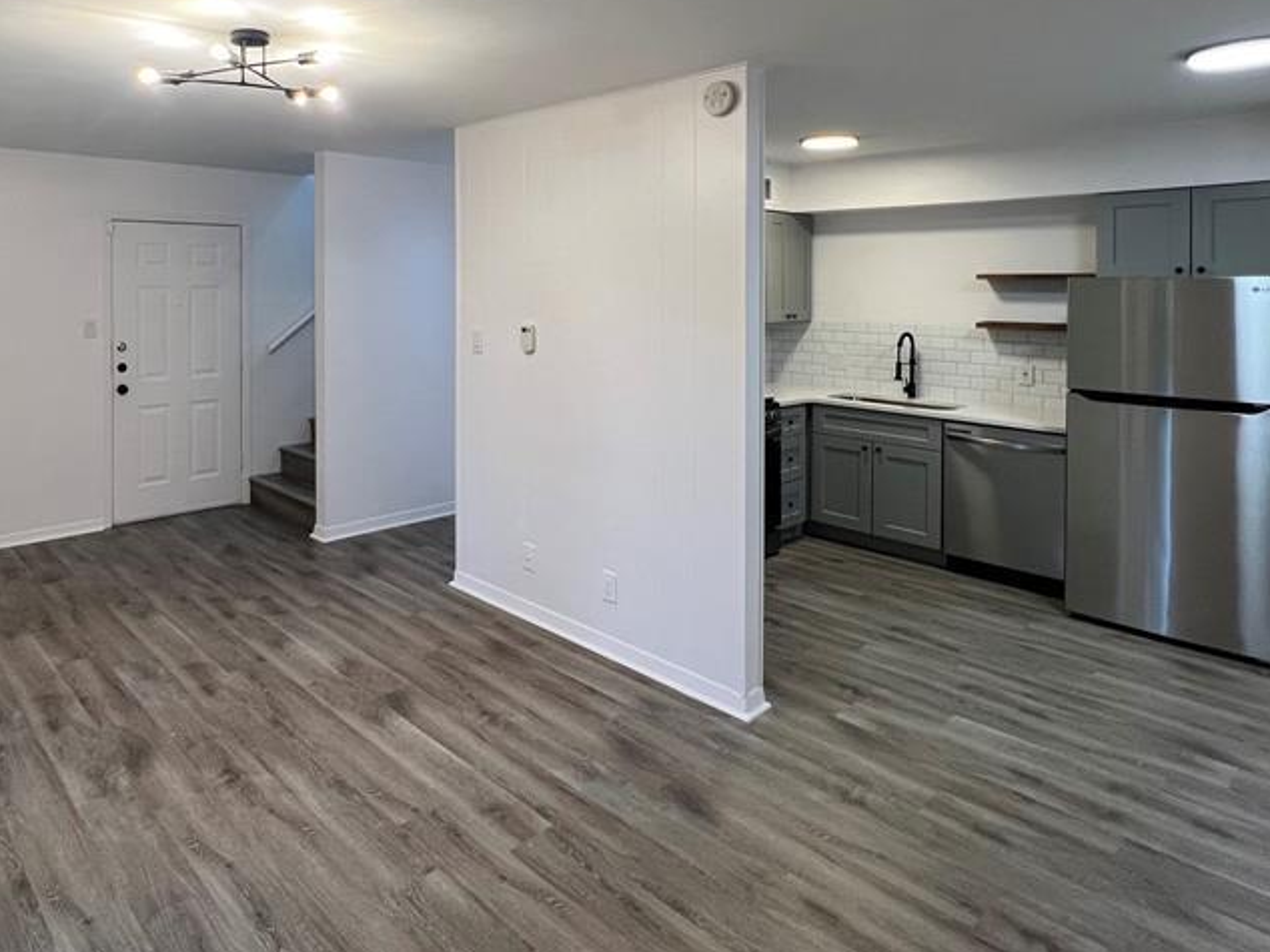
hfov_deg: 76.9
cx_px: 443
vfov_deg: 61.3
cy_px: 291
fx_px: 770
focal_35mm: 21
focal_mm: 1.57
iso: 125
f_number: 1.8
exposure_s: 1/120
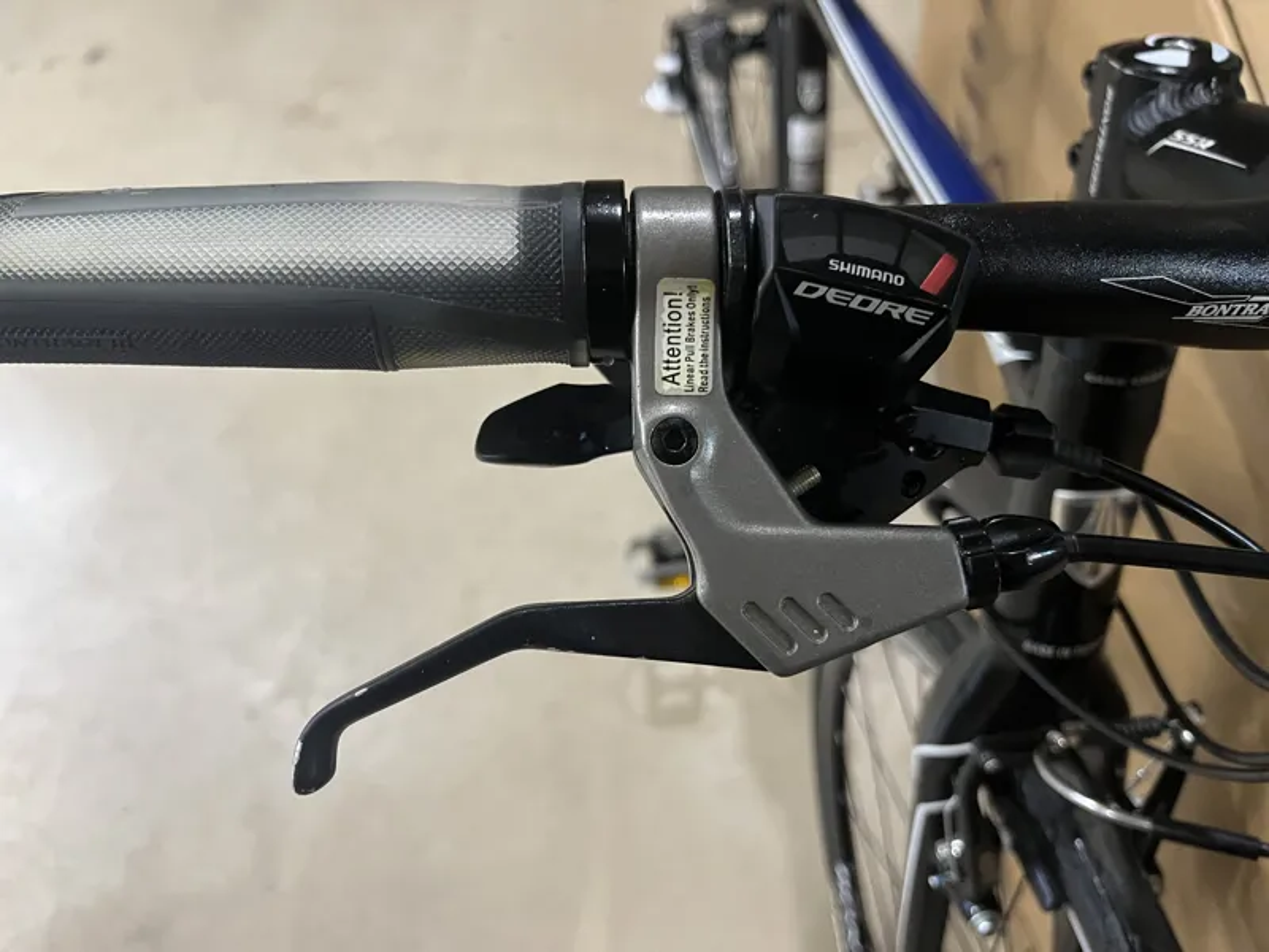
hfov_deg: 67.3
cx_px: 634
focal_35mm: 26
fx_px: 953
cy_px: 476
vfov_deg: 53.1
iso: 500
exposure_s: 1/50
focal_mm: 5.1
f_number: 1.6
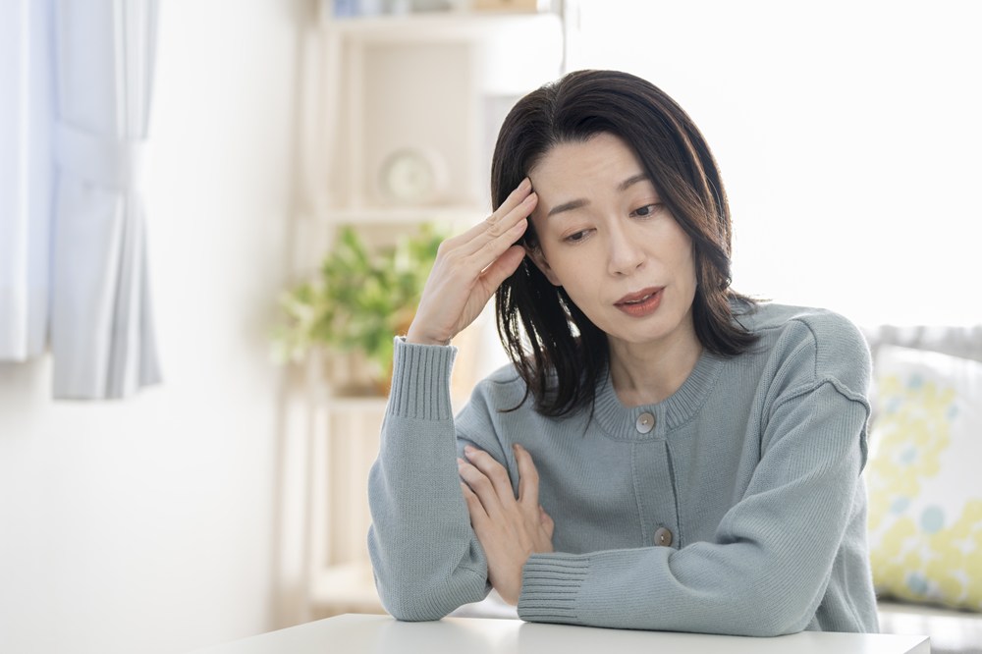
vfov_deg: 17.3
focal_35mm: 79
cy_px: 327
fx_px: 2154
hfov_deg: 25.7
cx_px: 491
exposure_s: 1/200
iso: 400
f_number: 2.8
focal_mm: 79
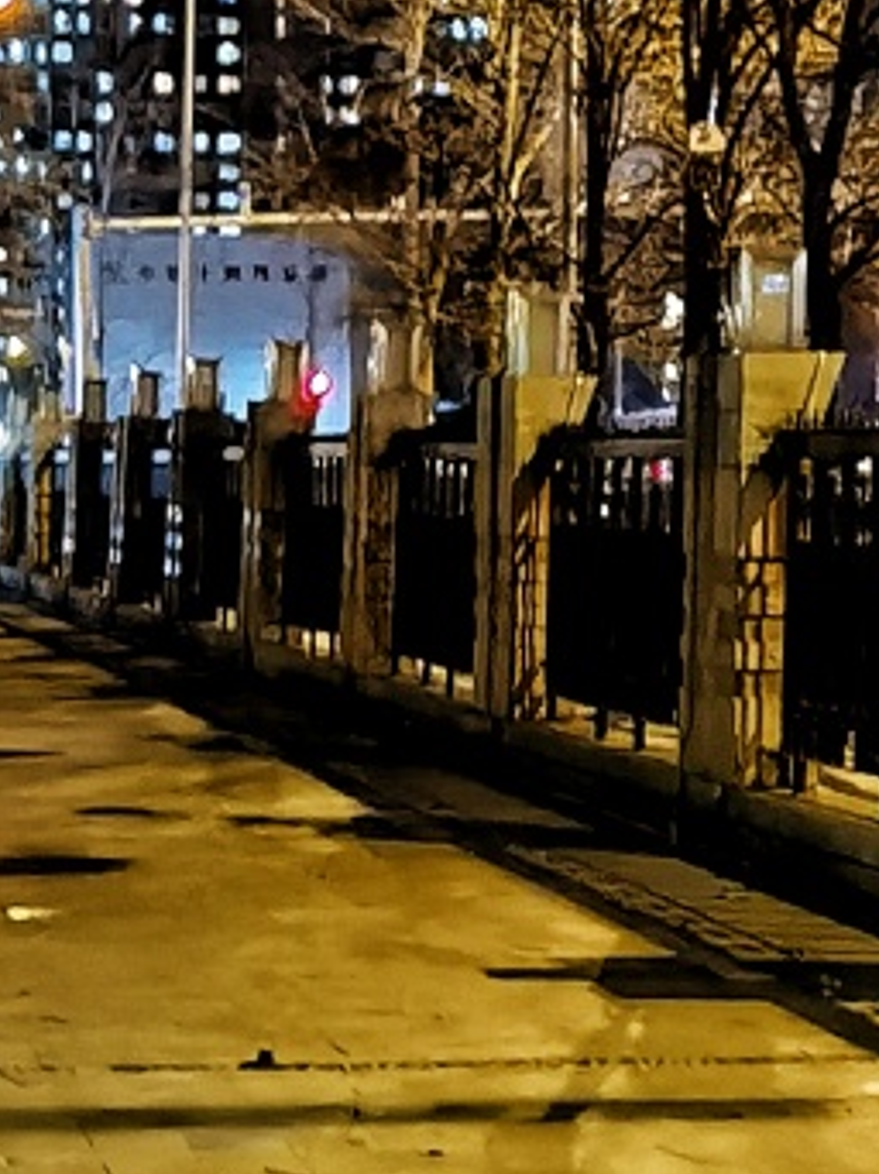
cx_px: 440
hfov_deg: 9.8
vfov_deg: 13.0
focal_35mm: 151
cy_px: 1002
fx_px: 5119
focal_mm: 6.71
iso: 1000
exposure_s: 1/16.7
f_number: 16
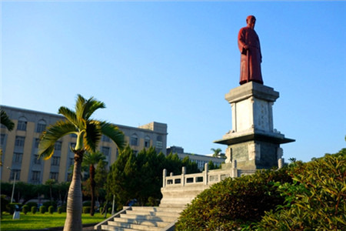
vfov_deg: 38.9
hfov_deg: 55.8
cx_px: 173
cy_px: 116
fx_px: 327
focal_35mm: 34
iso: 125
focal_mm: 12.62
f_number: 5.6
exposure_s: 1/400
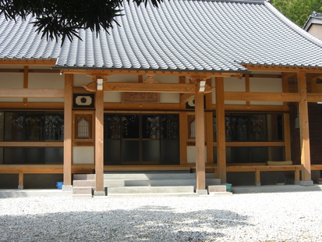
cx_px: 146
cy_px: 110
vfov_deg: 31.5
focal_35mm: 46
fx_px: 428
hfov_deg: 41.2
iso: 80
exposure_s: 1/320
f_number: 4
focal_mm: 7.9
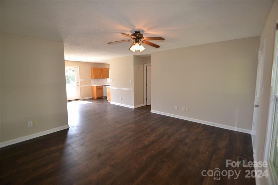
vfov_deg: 77.3
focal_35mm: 15
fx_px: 116
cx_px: 139
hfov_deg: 100.4
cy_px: 92
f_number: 4
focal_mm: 10
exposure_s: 1/60
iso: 400
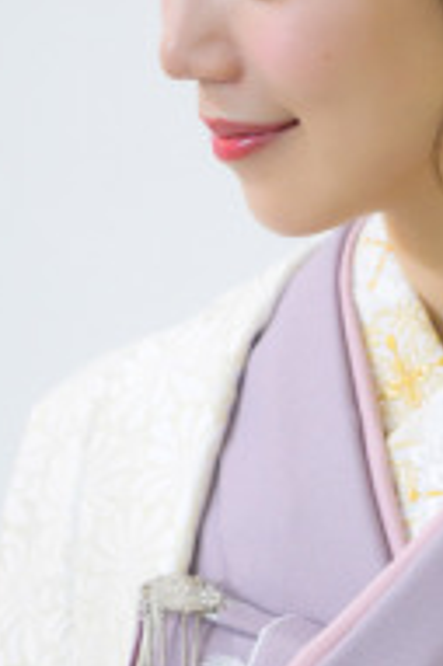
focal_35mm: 214
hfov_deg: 6.4
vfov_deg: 9.6
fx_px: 3957
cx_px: 422
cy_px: 434
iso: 1250
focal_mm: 85
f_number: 4
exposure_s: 1/125
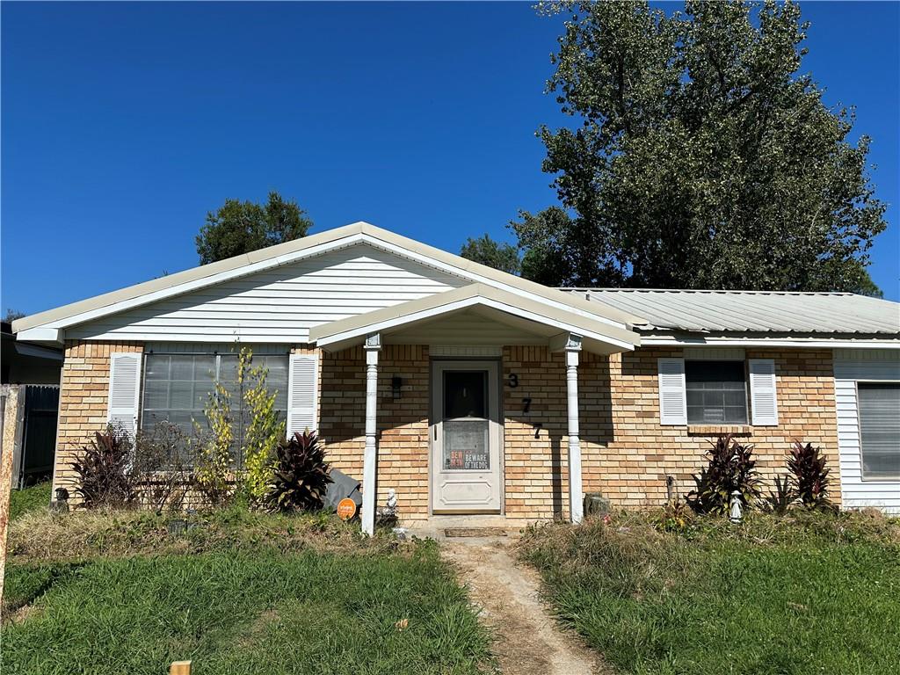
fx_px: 624
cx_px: 450
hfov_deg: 71.6
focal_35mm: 24
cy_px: 338
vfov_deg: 56.8
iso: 80
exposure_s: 1/8929
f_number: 1.78
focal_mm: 6.86
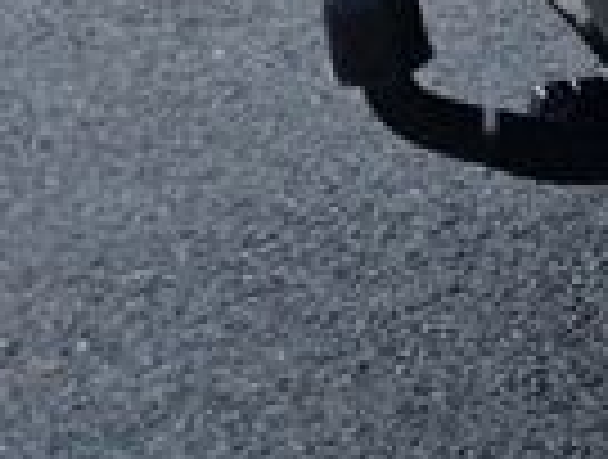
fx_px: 3064
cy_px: -670
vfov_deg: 7.9
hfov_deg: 8.5
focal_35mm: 174
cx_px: 2085
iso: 160
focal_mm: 5.4
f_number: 1.8
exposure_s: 1/180
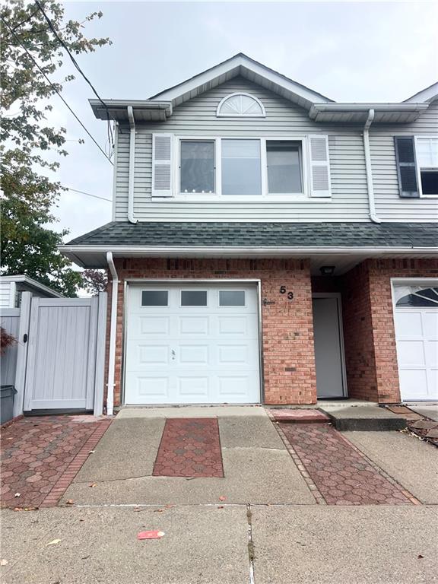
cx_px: 219
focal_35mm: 26
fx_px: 439
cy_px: 292
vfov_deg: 67.3
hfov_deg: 53.1
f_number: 1.5
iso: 50
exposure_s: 1/1029
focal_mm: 5.7
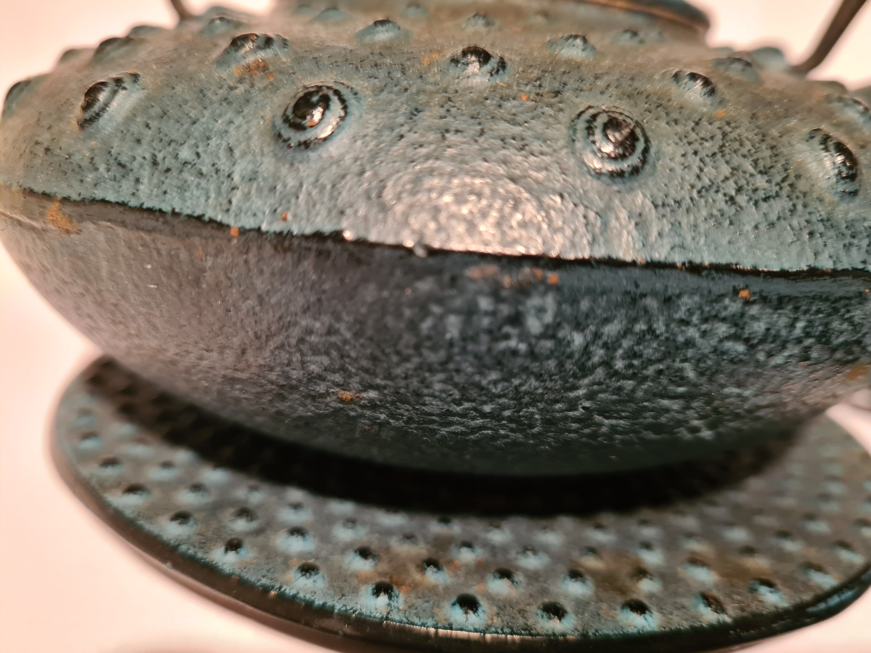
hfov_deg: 67.3
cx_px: 436
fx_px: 654
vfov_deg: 53.1
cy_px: 326
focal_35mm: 26
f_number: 1.8
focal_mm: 5.4
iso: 400
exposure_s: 1/50
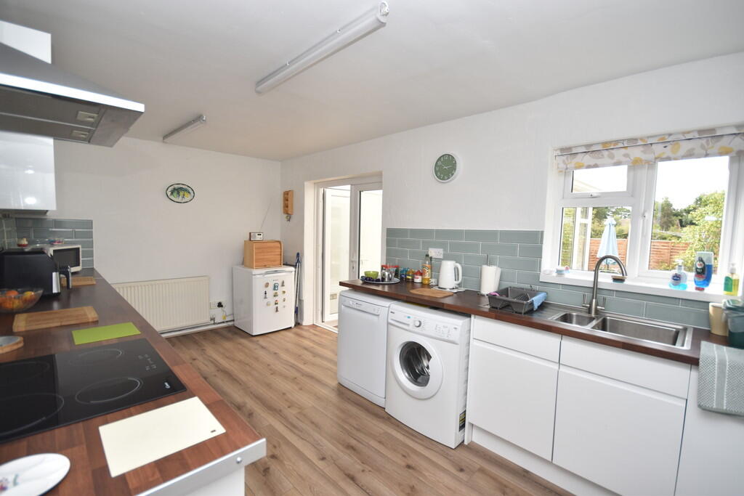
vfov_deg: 77.3
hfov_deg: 100.4
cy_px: 248
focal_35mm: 15
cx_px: 372
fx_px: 310
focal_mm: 10
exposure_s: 1/200
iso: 250
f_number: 5
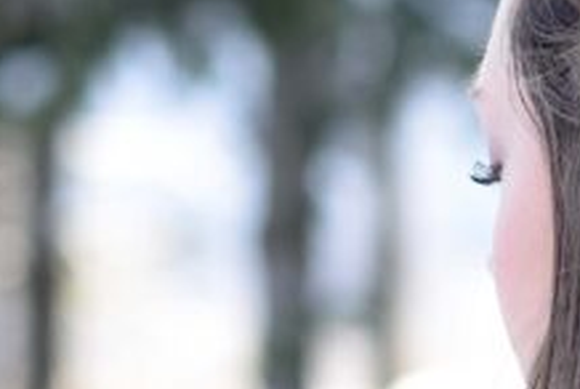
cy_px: 627
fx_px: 9653
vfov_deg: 2.3
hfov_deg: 3.4
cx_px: 492
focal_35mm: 598
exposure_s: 1/500
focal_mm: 85
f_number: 3.5
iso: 200
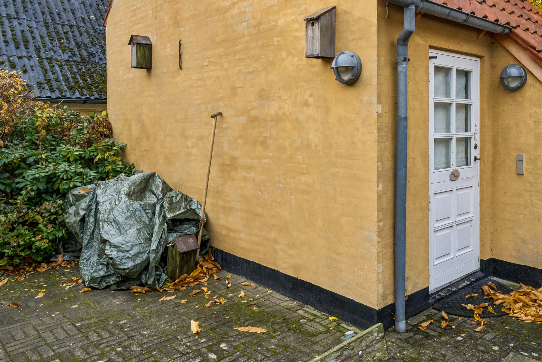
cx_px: 349
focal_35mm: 30
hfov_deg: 60.8
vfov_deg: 41.5
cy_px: 65
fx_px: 452
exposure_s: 1/250
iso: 200
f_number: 8
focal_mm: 12
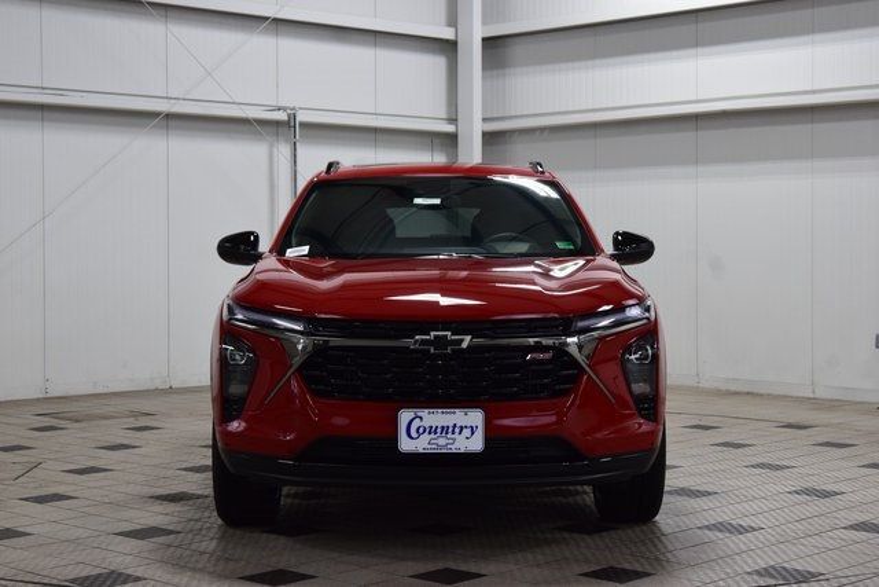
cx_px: 440
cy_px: 294
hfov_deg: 30.5
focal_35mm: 66
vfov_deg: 20.6
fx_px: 1612
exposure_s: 1/60
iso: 1400
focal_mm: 44
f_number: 8
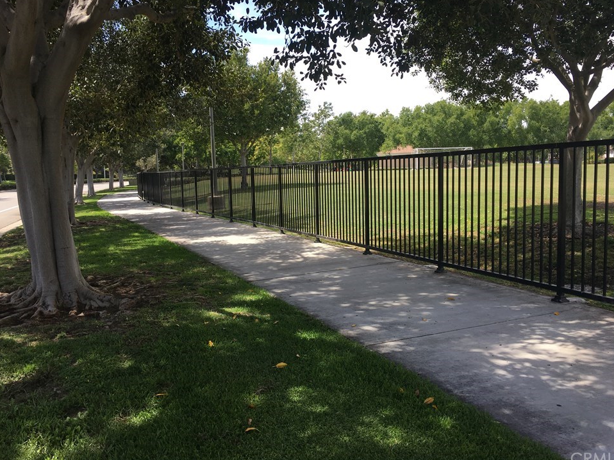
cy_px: 218
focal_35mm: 31
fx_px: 550
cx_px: 294
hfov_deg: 58.3
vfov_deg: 45.4
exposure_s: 1/509
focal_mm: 4.15
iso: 25
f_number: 2.2
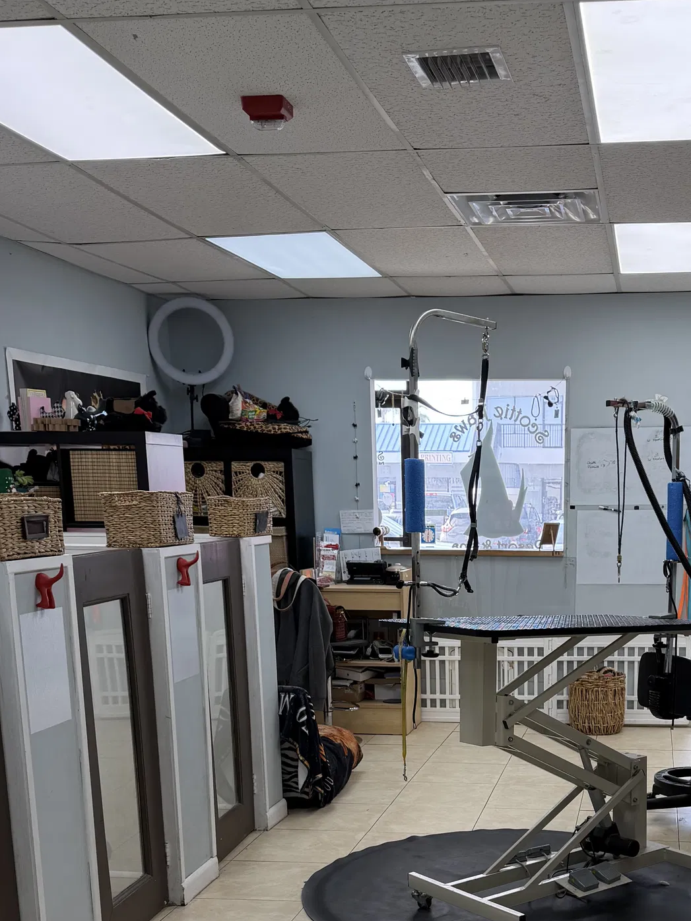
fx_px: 1171
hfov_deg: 32.3
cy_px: 759
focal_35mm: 44
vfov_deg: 40.8
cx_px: 517
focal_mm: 6.76
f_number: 1.78
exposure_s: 1/171
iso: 80
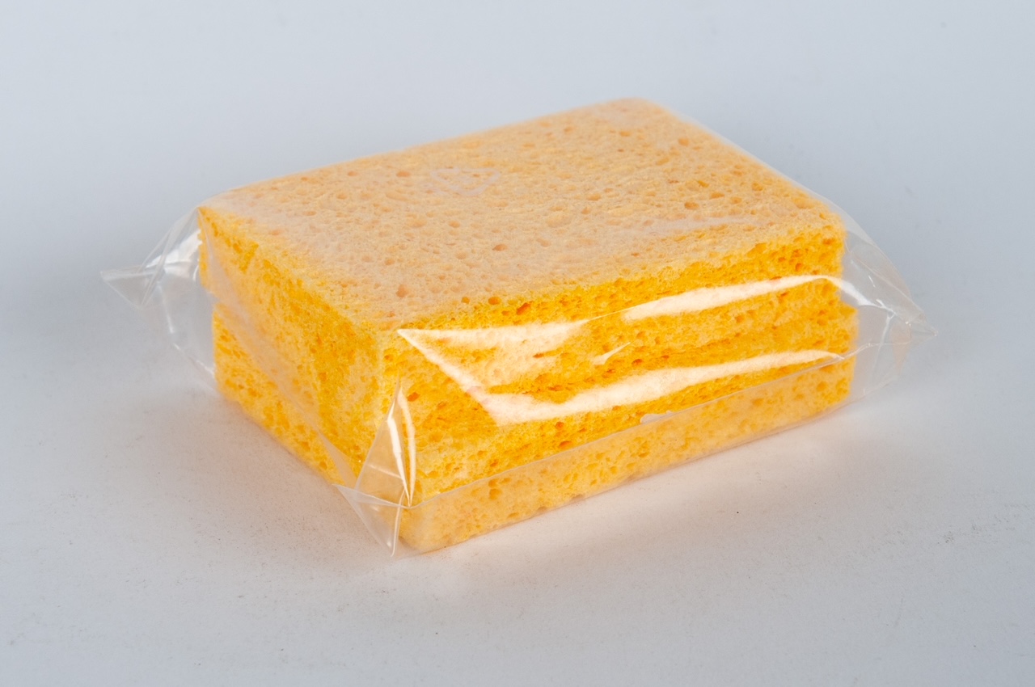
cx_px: 518
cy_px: 344
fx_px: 1637
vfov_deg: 23.7
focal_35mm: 57
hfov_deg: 35.1
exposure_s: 1/125
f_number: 8
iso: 100
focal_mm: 38
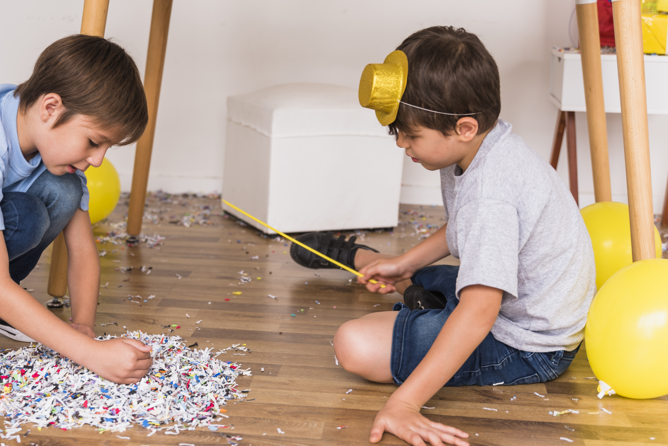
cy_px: 200
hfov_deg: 32.7
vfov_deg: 22.3
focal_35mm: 61
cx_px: 236
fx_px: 1132
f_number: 2.8
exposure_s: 1/125
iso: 80
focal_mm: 44
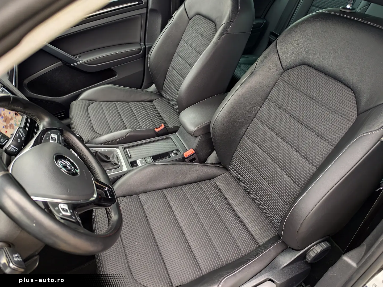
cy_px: 144
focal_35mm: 23
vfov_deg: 58.9
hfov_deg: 73.9
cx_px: 192
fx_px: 254
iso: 200
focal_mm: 6.14
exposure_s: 1/25
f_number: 1.65
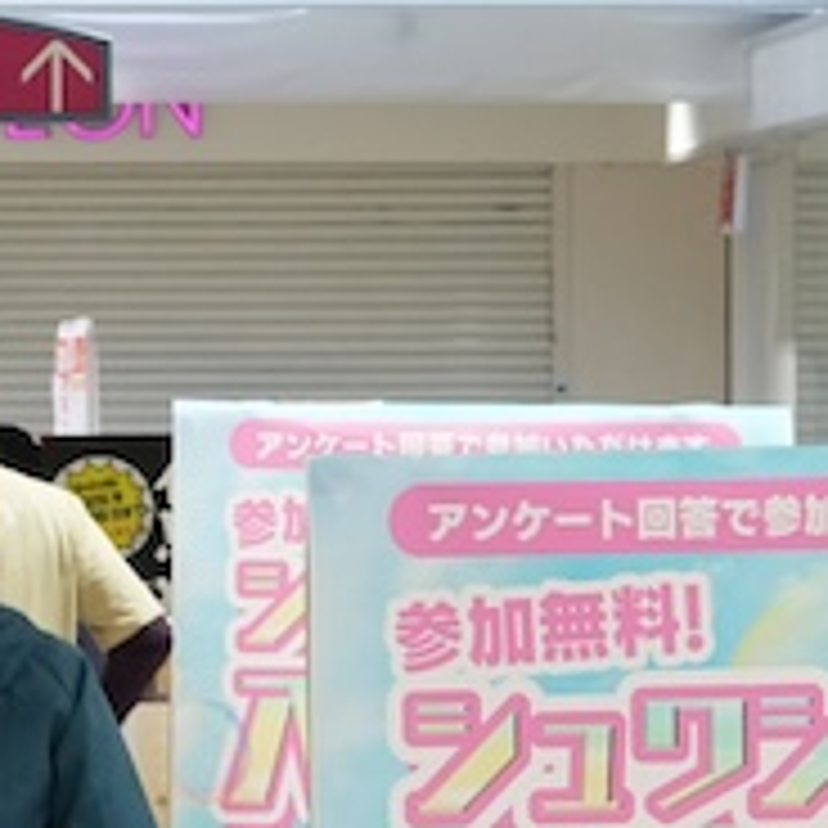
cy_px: 464
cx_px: -14
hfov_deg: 5.2
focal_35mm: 333
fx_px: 9012
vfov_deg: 5.3
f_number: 6.3
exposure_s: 1/100
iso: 2500
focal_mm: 60
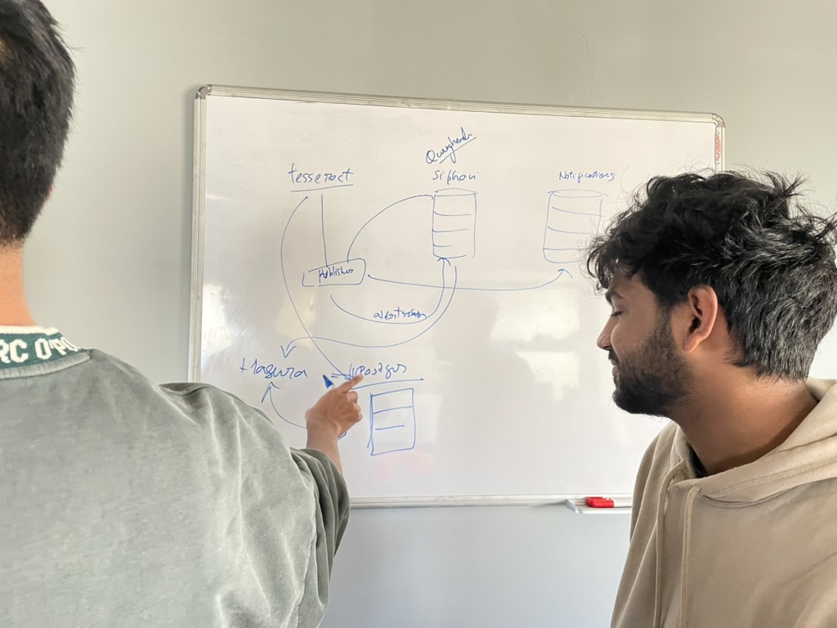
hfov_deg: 67.3
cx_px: 418
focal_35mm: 26
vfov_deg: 53.1
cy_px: 314
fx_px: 629
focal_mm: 4.2
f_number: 1.6
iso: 160
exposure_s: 1/60
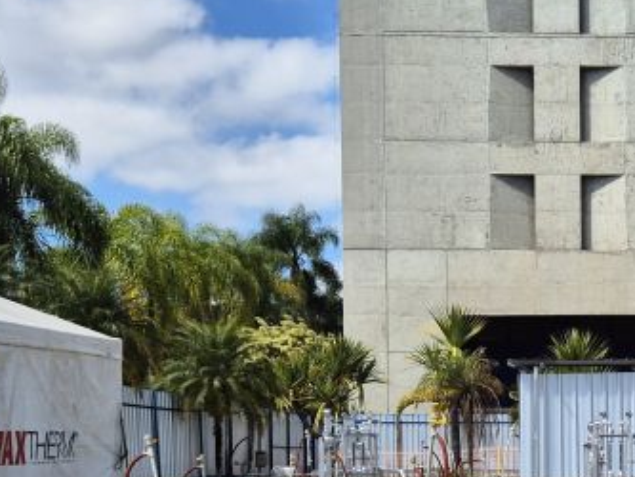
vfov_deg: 20.8
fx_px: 1266
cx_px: 625
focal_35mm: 69
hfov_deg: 26.7
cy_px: 450
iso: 25
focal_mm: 5.4
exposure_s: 1/1824
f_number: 1.8
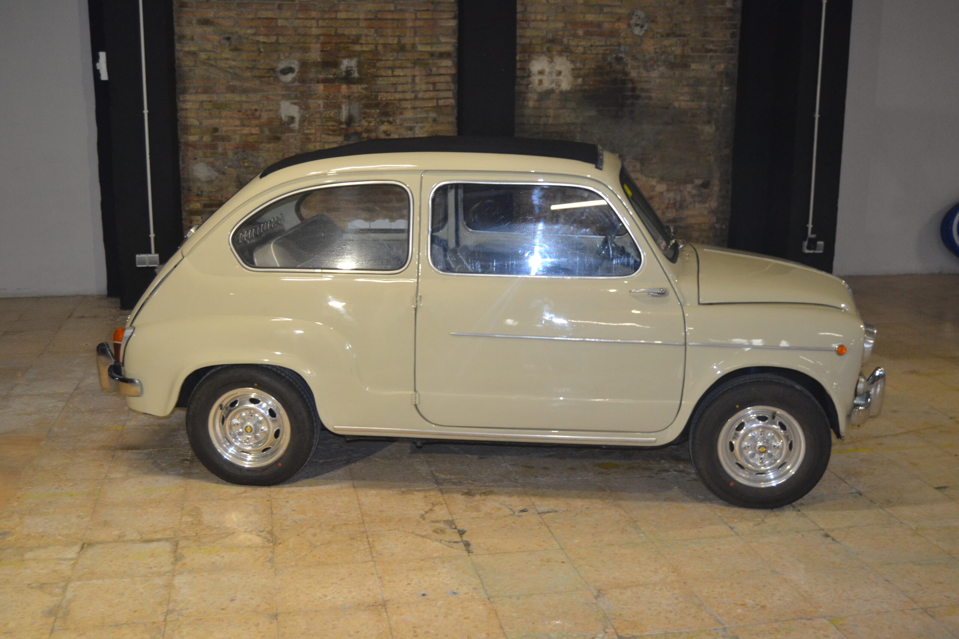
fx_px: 1039
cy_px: 320
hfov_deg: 49.6
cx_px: 480
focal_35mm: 39
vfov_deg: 34.2
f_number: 4
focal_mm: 26
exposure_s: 1/60
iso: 1250
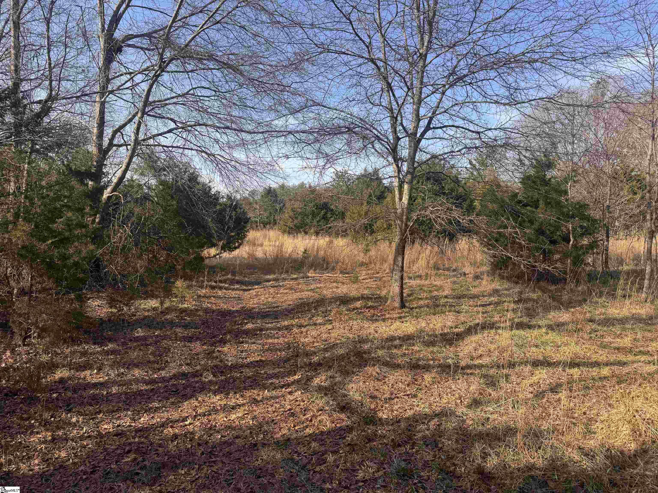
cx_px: 329
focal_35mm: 24
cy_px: 246
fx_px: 456
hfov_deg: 71.6
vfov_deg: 56.8
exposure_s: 1/1869
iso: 80
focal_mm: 6.76
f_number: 1.78
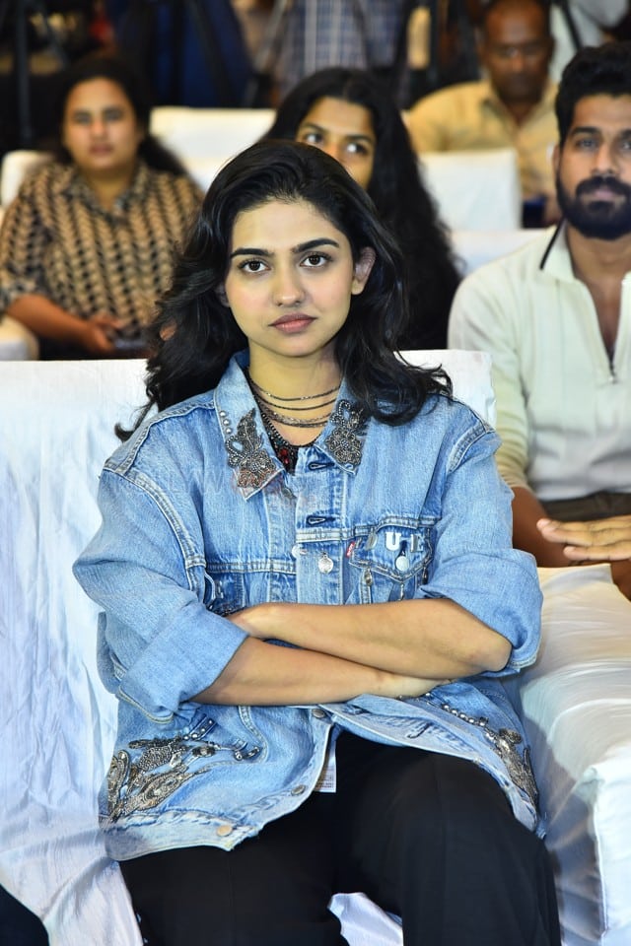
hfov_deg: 11.4
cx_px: 316
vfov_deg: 17.1
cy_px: 473
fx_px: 3155
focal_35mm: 120
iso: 2000
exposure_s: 1/125
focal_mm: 120
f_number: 4.5
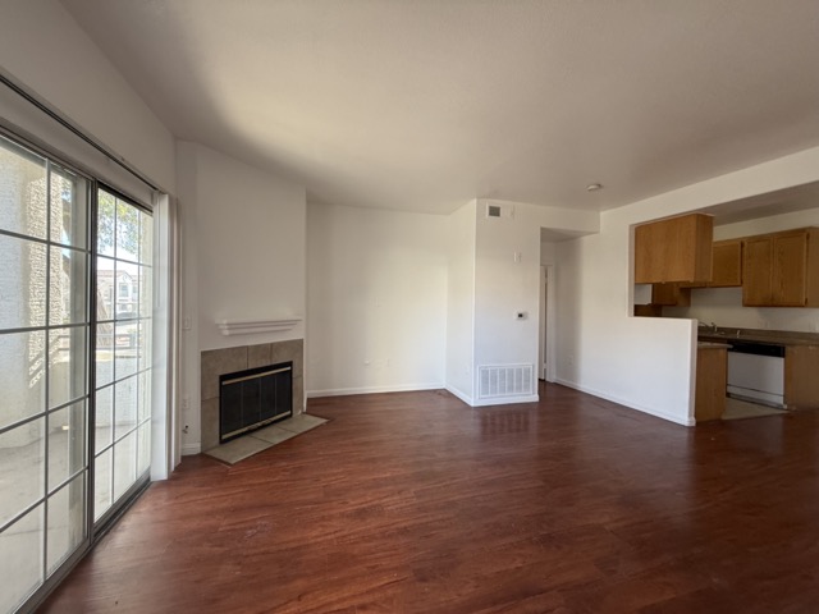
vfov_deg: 85.7
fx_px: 331
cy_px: 307
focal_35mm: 14
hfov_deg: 102.1
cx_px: 410
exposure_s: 1/120
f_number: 2.2
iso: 160
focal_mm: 2.22
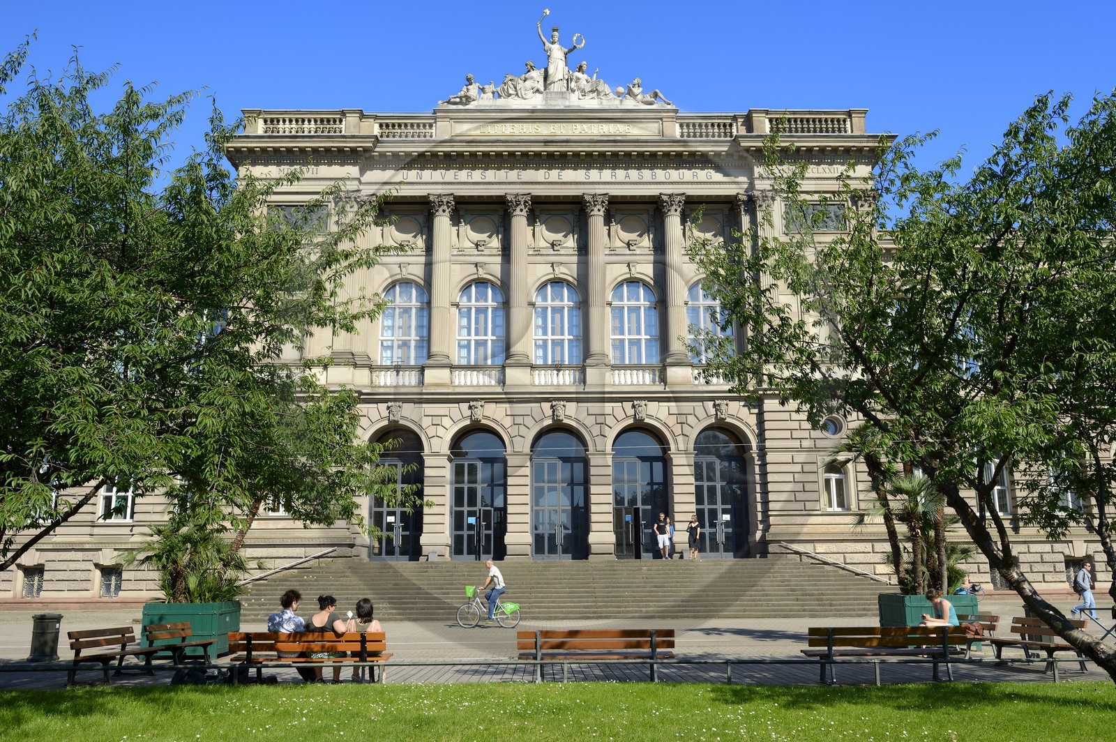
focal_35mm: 31
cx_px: 558
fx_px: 960
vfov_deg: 42.3
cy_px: 371
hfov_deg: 60.3
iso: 200
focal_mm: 31
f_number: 9
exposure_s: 1/400
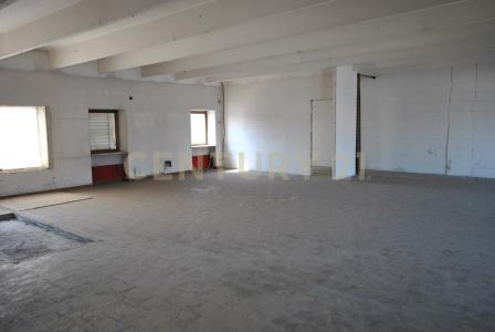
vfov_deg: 43.7
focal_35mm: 30
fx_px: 413
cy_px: 166
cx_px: 248
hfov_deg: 61.9
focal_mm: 20
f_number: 5.6
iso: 200
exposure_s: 1/60
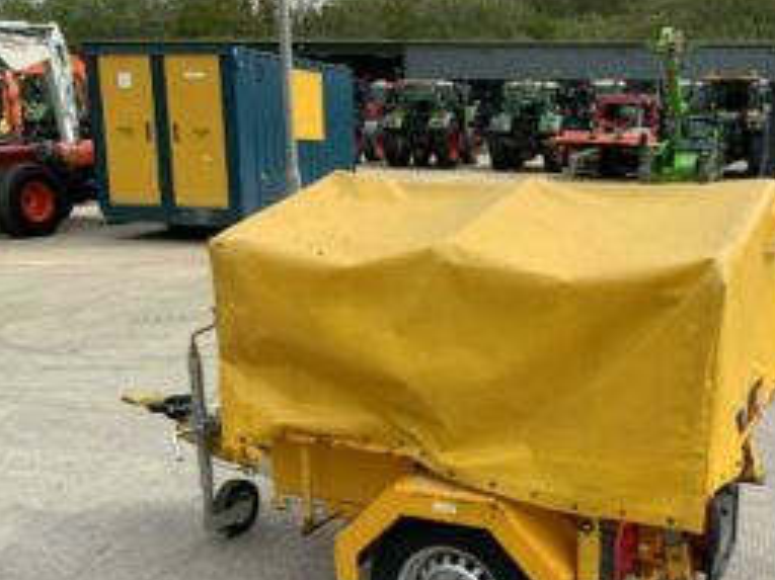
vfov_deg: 34.9
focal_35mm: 41
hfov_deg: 44.8
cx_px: 541
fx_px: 917
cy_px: 374
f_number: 1.8
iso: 16
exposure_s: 1/883
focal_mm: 3
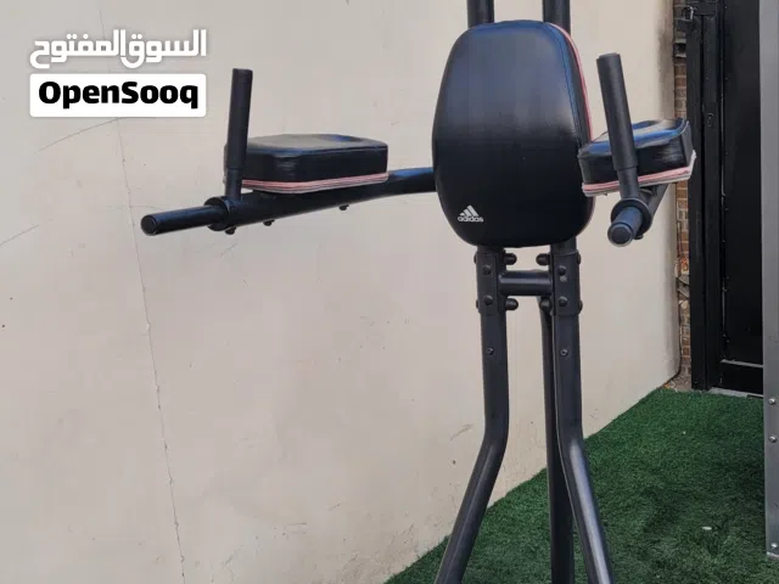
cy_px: 292
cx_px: 390
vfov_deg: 54.9
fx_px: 563
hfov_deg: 69.4
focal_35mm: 25
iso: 32
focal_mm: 7
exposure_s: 1/100
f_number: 1.8
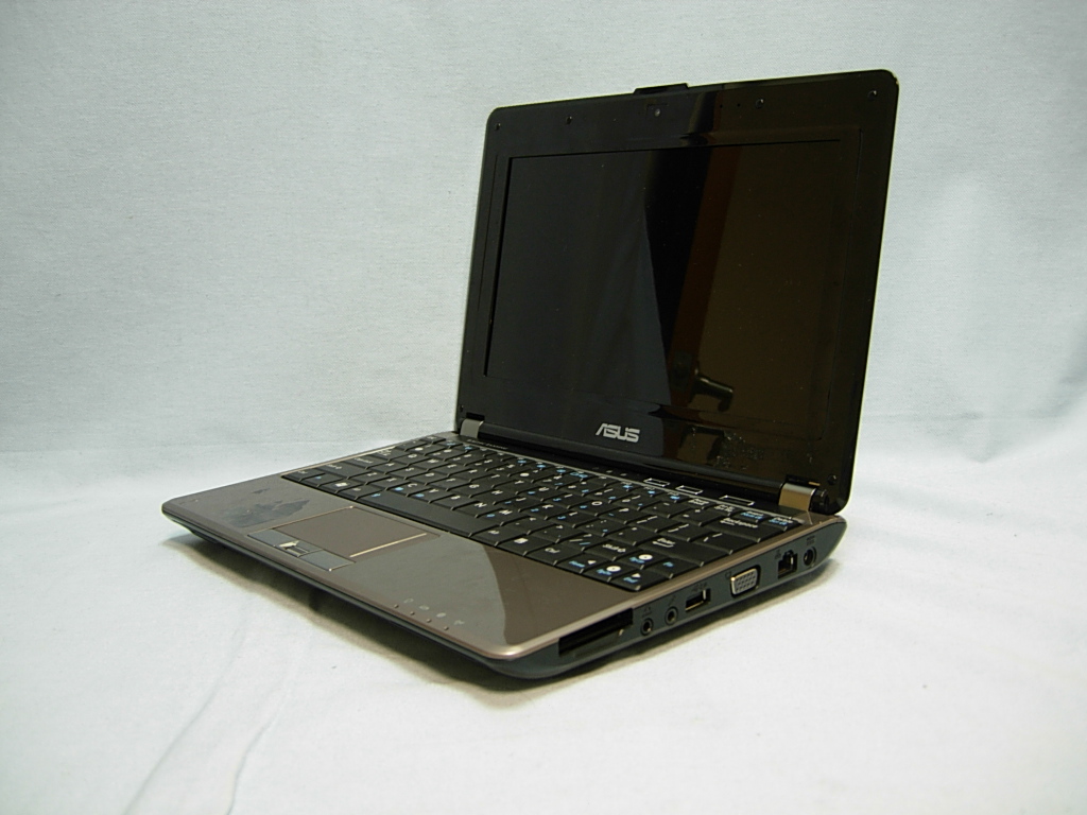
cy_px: 408
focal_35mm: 36
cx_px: 544
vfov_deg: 39.7
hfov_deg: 51.4
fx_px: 1130
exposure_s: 1/7.3
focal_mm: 7.5
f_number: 2.7
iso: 50
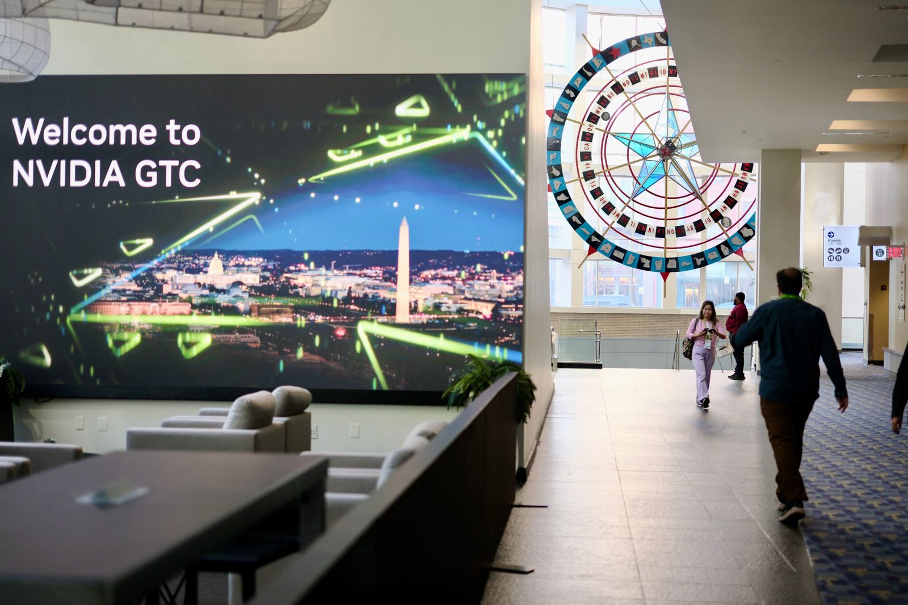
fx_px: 1261
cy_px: 302
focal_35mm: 50
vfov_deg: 27.0
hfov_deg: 39.6
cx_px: 454
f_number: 1.4
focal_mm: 33
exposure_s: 1/90
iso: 250
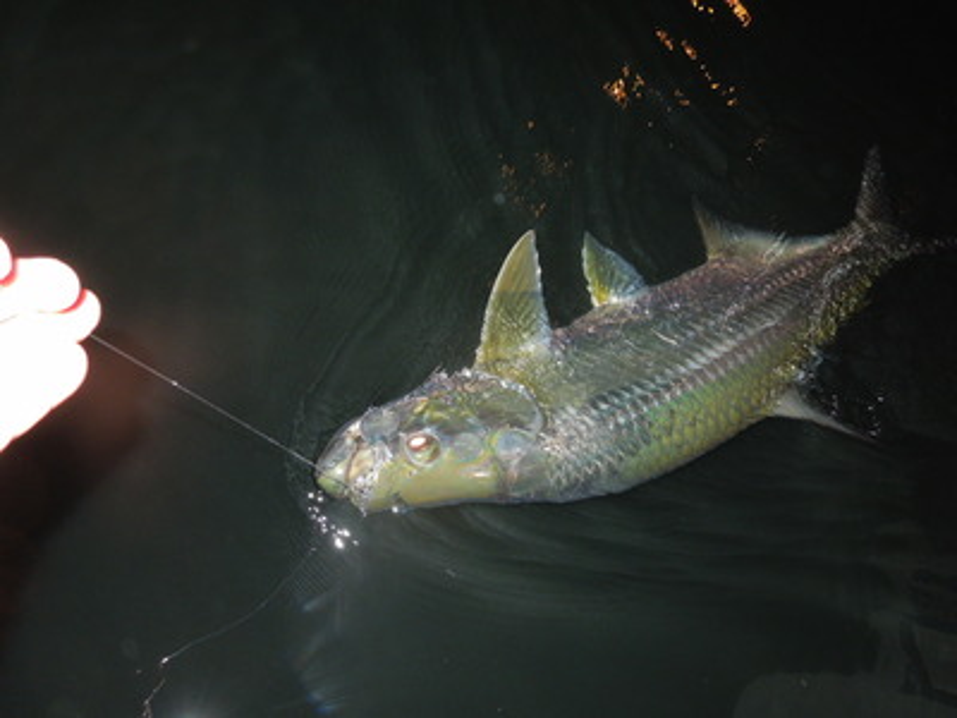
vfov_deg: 54.9
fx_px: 691
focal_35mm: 25
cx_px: 478
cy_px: 359
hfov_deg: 69.4
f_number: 3.3
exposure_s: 1/30
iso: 280
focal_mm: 4.5
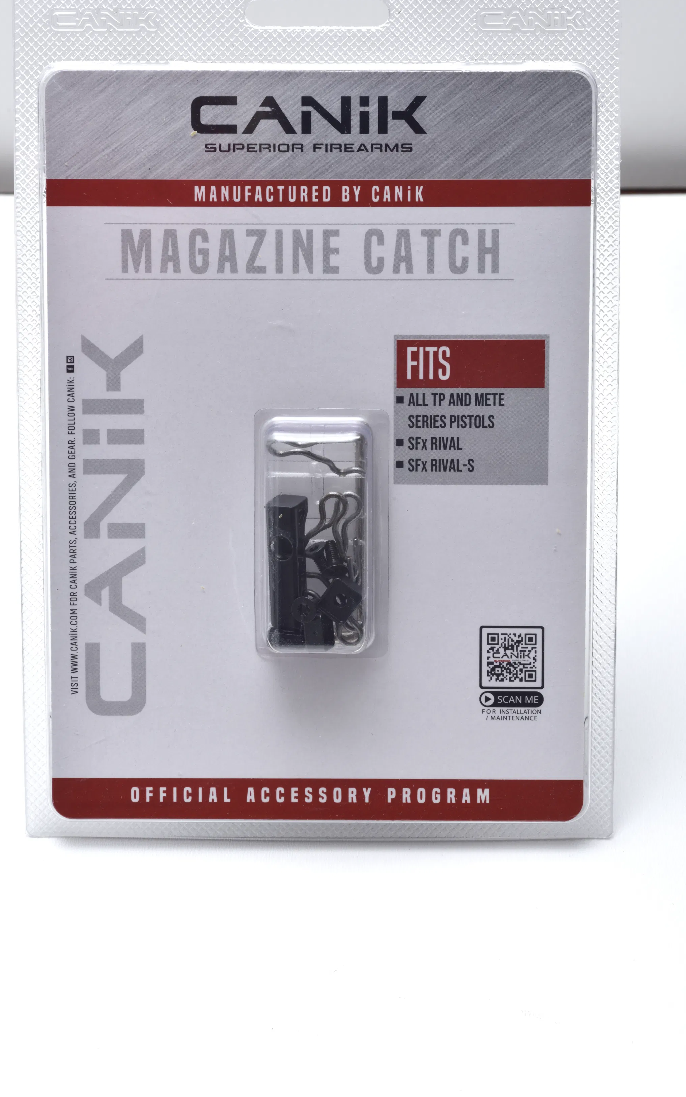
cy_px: 493
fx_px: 3529
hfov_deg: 11.1
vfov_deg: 17.7
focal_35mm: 118
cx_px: 313
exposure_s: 1/200
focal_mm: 105
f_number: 16
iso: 200
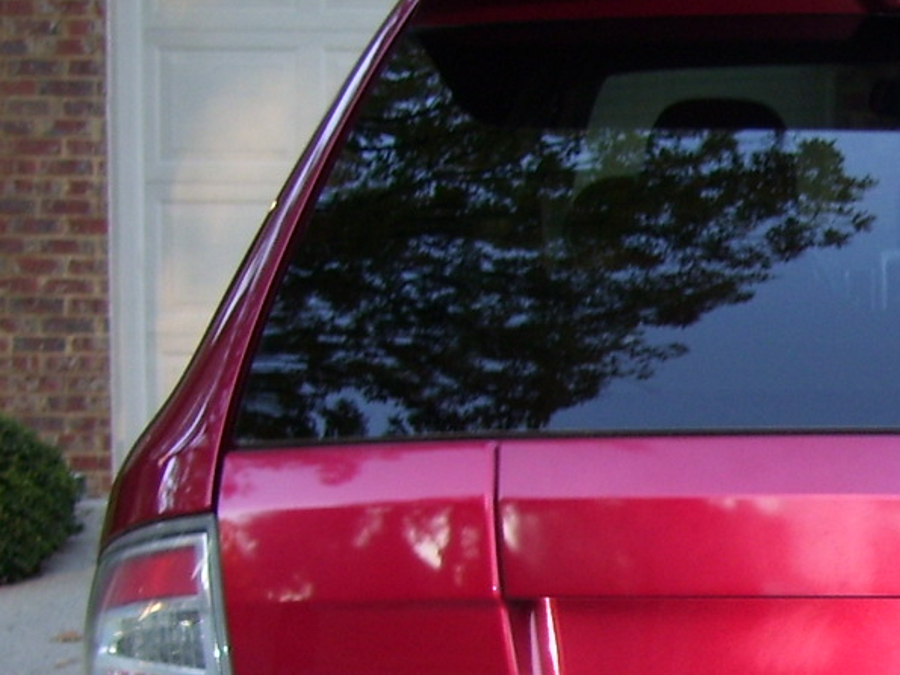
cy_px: 719
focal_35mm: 103
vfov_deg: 14.1
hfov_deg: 18.2
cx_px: 1069
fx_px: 2677
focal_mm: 6
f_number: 2.7
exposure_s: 1/60
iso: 80
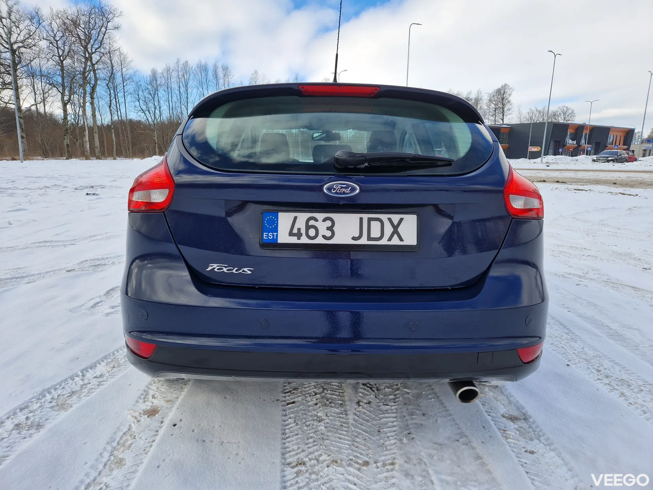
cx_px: 326
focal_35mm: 23
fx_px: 434
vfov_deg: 58.9
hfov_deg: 73.9
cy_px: 245
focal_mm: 5.4
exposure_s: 1/750
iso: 50
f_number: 1.8
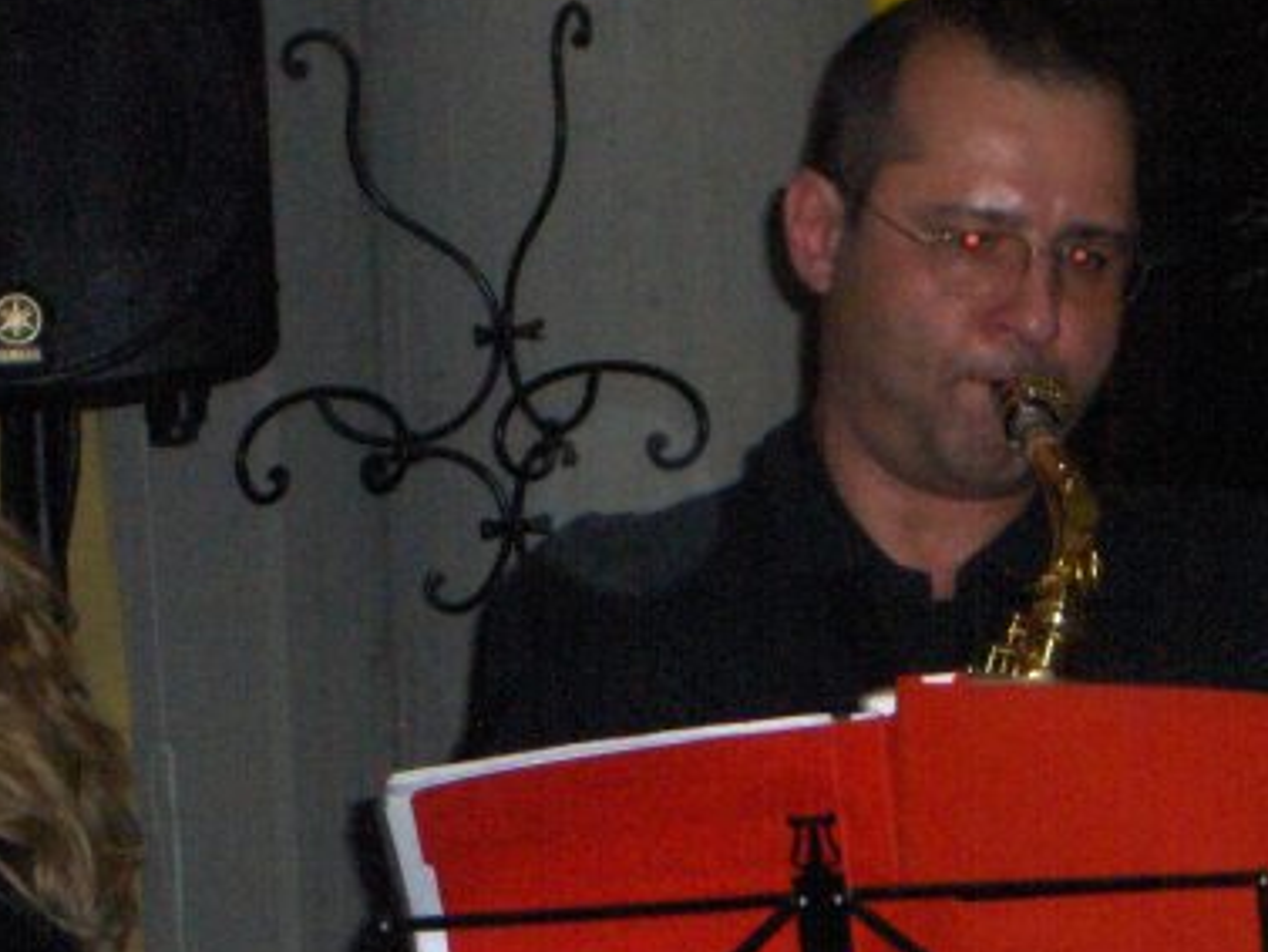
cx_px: 575
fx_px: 8171
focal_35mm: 223
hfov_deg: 8.9
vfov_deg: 6.6
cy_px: 902
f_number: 4.8
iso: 200
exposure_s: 1/125
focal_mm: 17.39
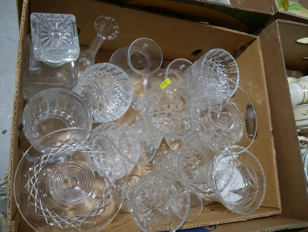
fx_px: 267
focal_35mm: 30
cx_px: 154
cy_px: 116
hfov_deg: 59.9
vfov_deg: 46.8
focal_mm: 15
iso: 200
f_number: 3.6
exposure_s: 1/60
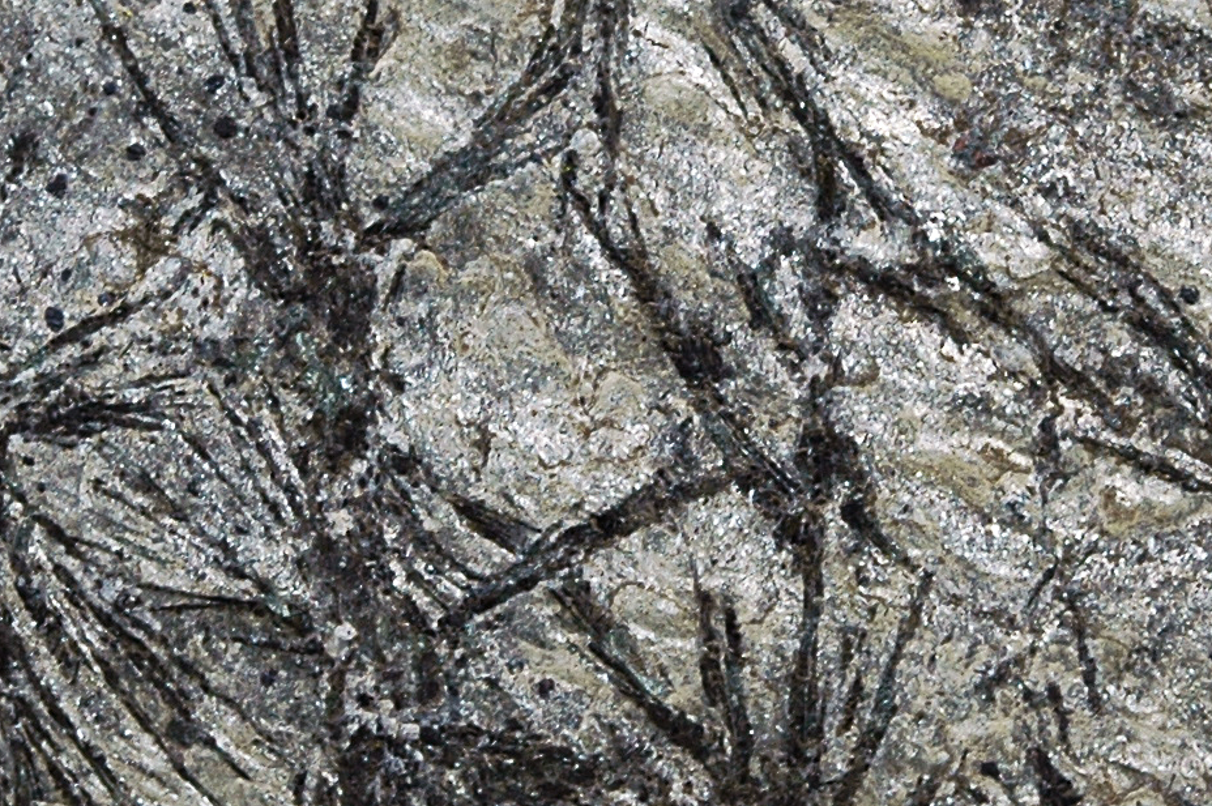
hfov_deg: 9.6
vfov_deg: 6.4
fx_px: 7198
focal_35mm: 214
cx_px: 704
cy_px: 0
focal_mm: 44
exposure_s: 1/60
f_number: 5.6
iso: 200
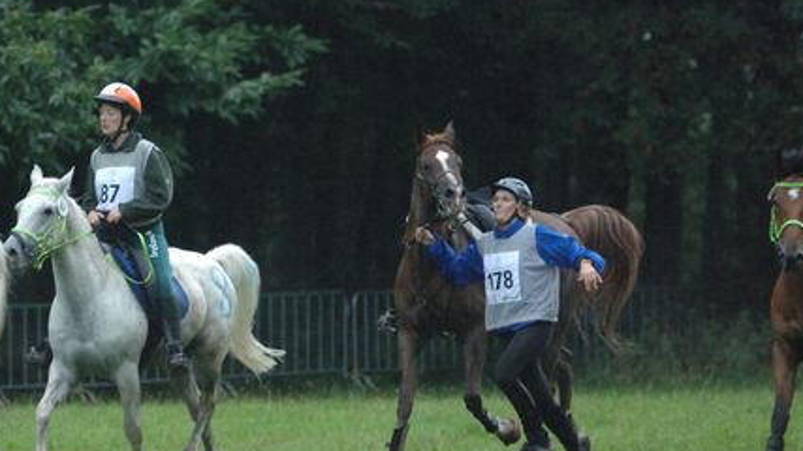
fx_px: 10006
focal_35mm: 470
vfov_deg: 2.6
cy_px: 270
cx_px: 213
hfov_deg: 4.6
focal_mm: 200
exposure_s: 1/320
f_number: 2.8
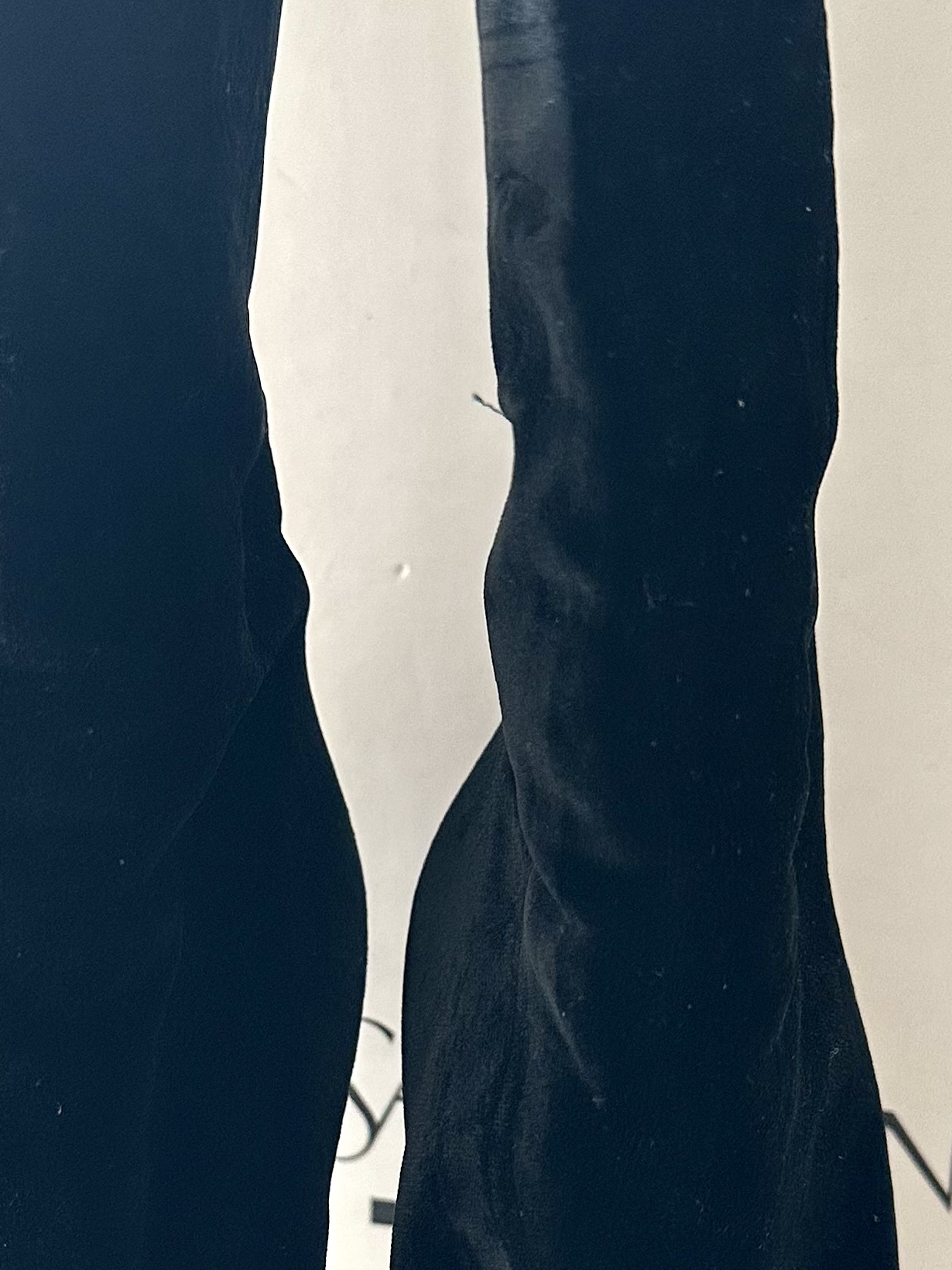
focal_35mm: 59
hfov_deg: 24.7
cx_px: 296
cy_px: 977
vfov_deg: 32.0
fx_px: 2163
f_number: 1.78
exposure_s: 1/83
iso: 250
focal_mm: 6.86
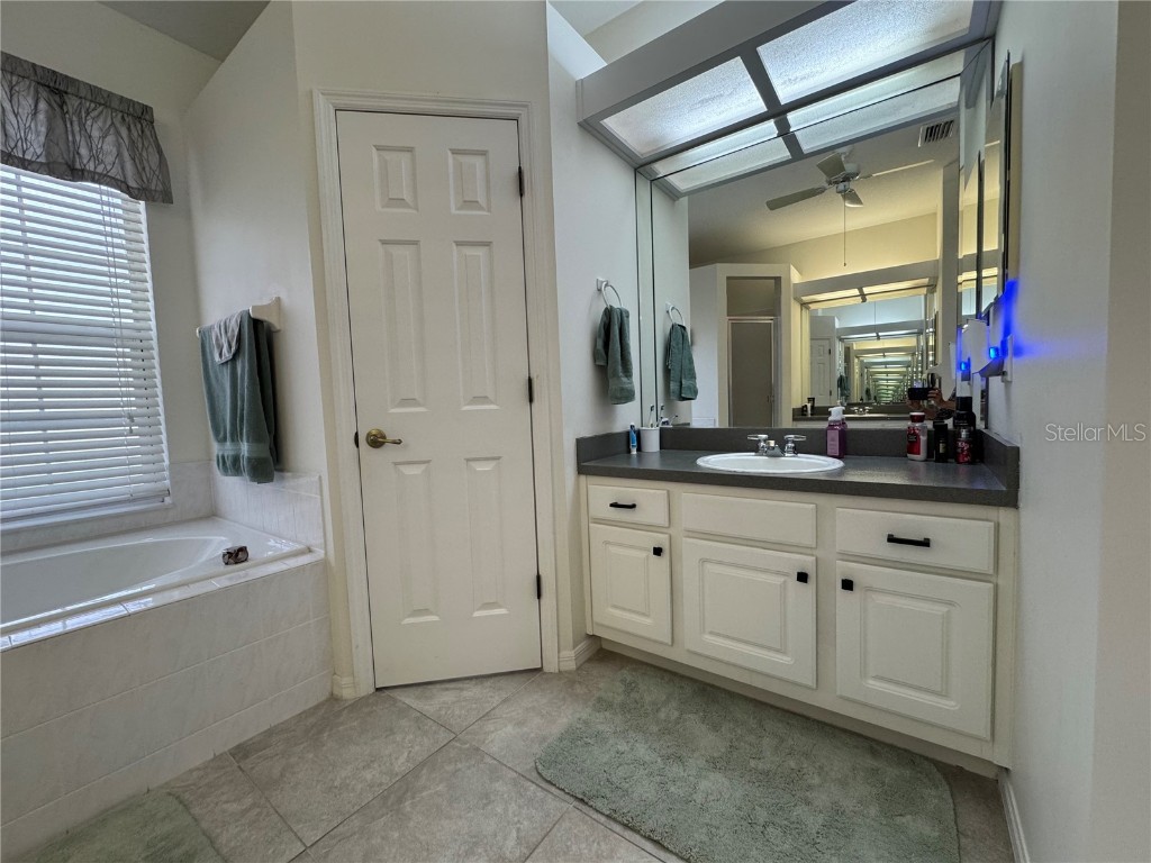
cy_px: 432
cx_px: 576
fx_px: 466
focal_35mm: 14
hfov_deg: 102.1
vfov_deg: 85.7
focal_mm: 2.22
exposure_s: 1/120
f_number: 2.2
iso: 160
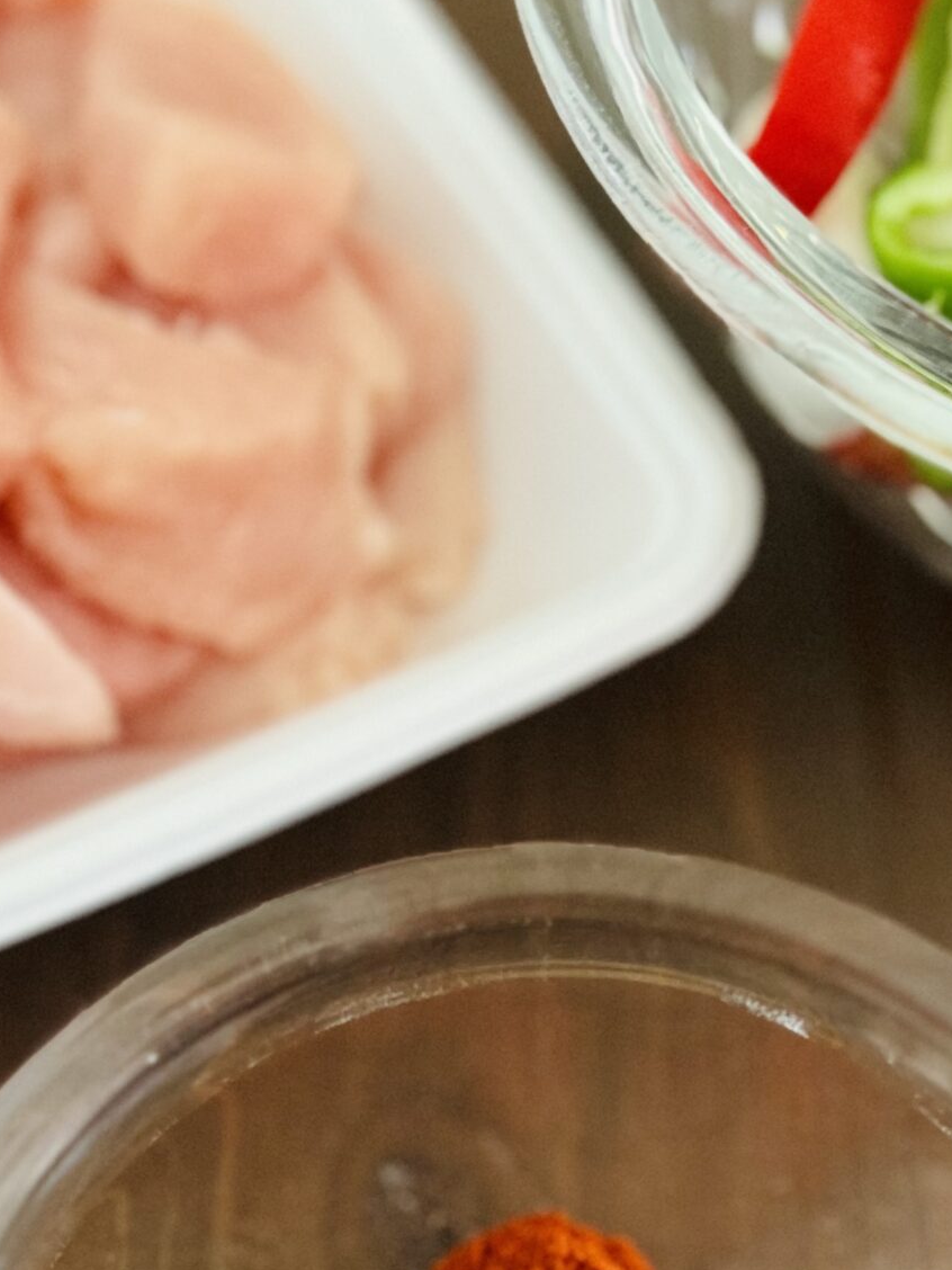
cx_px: 586
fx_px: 2163
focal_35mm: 59
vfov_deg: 31.8
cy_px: 1031
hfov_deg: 24.8
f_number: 1.5
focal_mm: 5.7
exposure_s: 1/40
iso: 640
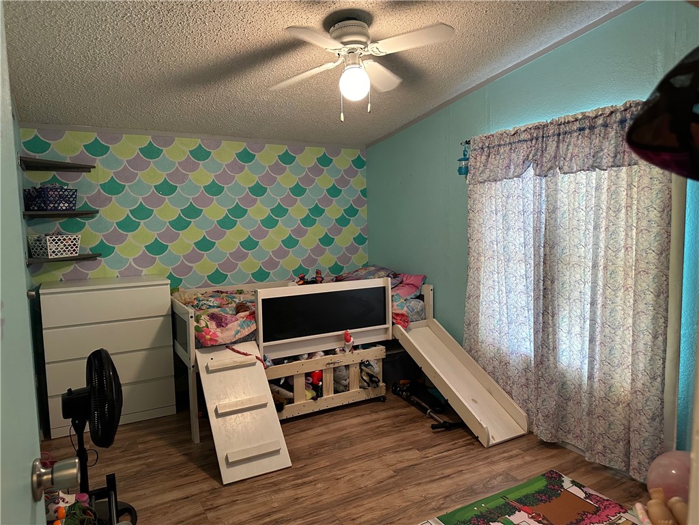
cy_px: 262
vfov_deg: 56.8
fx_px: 485
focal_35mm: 24
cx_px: 350
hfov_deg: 71.6
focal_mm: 6.86
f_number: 1.78
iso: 400
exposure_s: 1/60
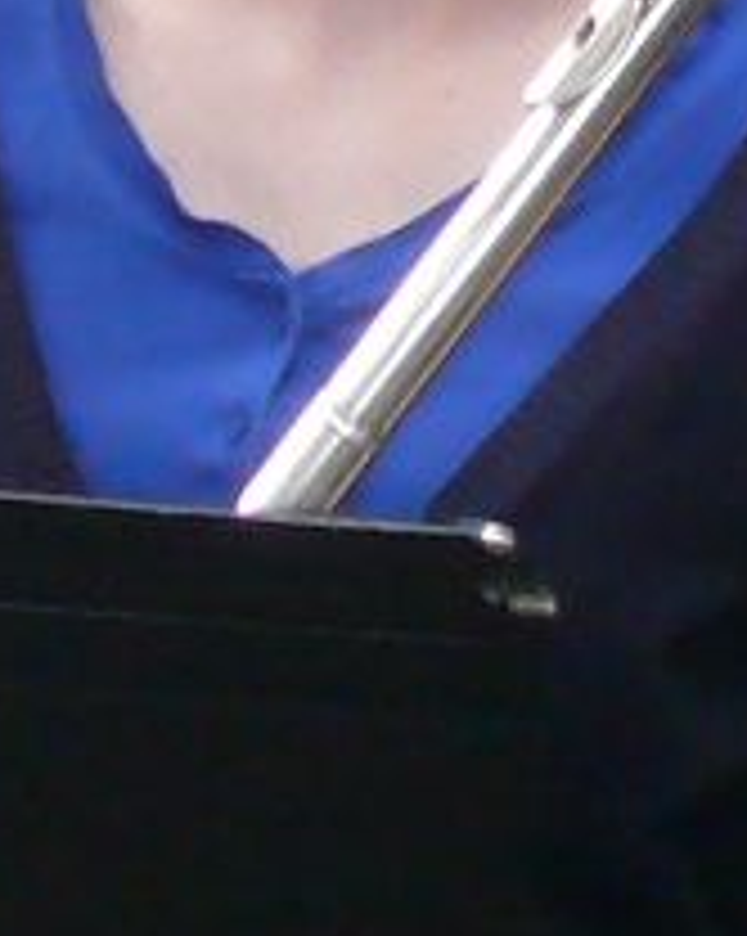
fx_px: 9327
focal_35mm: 337
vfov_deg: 5.7
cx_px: -166
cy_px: 180
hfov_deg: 4.6
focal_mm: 7.4
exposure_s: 1/40
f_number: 2.8
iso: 200
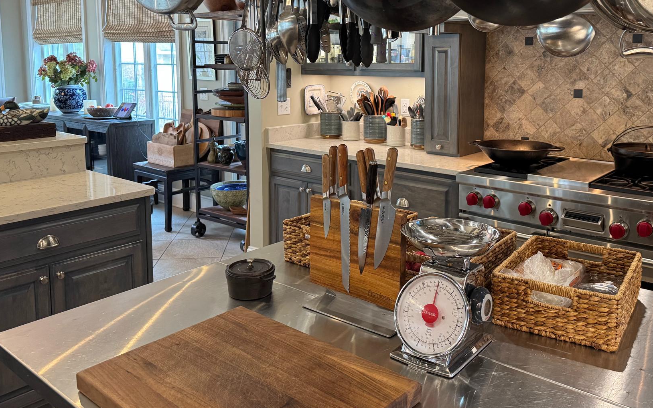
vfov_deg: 38.8
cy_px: 122
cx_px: 363
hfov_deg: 59.5
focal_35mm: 32
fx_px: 570
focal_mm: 6.76
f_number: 1.78
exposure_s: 1/60
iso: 320
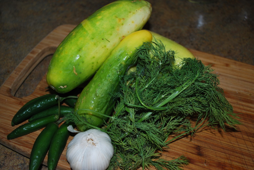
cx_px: 127
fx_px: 318
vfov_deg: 30.0
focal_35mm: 45
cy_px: 85
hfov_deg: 43.5
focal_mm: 30
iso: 200
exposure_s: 1/60
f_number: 4.8
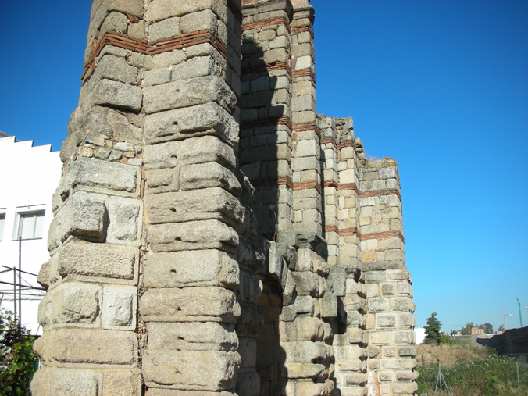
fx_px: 534
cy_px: 198
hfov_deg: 52.6
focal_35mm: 35
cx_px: 264
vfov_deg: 40.7
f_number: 8.5
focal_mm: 5.8
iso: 50
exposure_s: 1/95
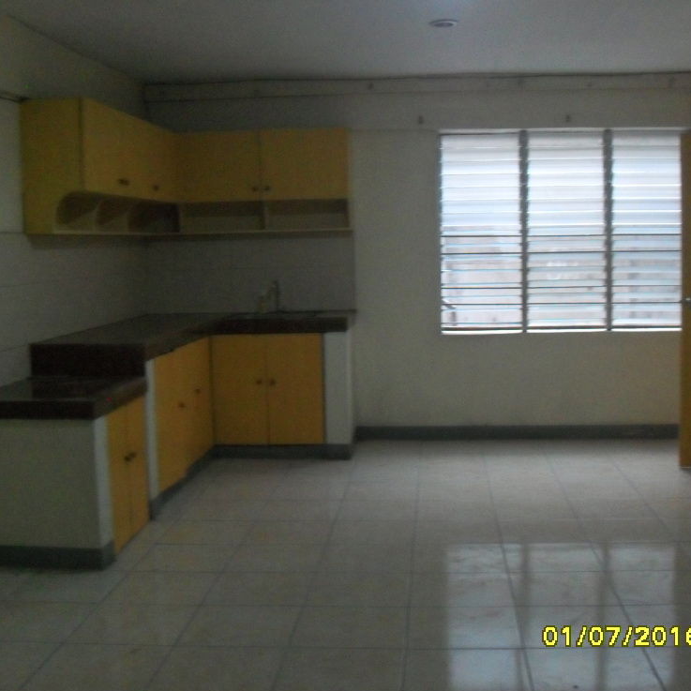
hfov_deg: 39.1
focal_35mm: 43
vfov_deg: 39.2
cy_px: 345
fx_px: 971
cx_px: 389
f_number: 2.8
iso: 400
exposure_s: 1/15
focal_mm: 6.2
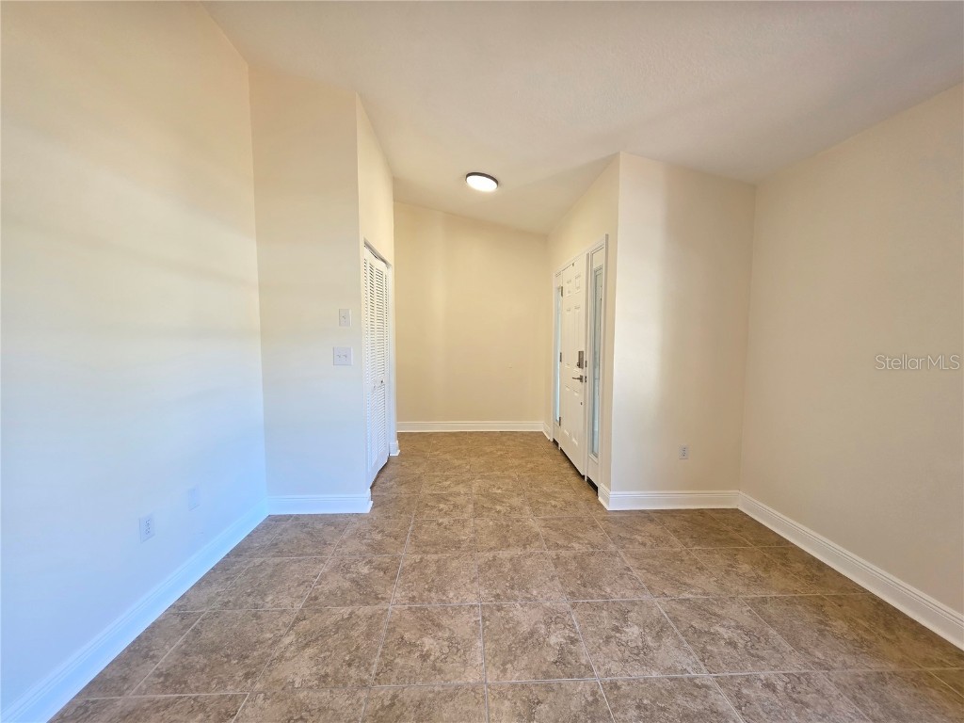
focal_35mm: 13
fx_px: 362
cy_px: 362
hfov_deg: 106.2
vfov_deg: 89.9
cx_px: 482
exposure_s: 1/120
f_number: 1.9
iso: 200
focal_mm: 2.2
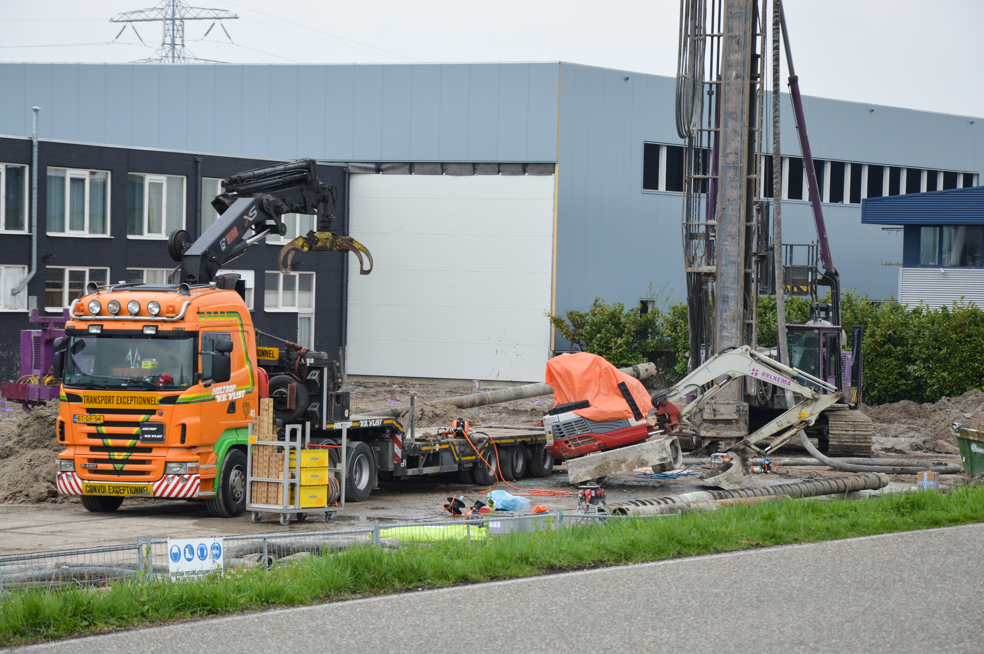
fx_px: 3277
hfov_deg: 17.1
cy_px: 327
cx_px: 492
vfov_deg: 11.4
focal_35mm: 120
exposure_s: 1/200
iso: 100
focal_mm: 80
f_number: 7.1
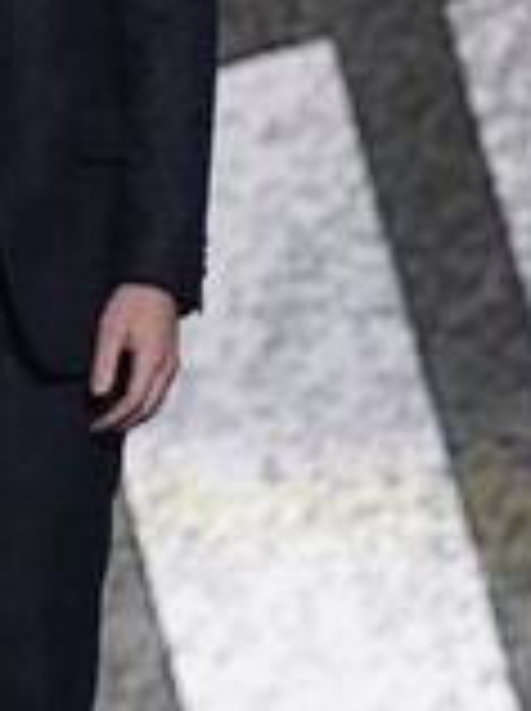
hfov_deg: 1.0
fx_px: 29286
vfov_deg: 1.4
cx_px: -207
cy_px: 302
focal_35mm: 1428
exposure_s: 1/400
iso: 5000
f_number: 4
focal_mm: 300
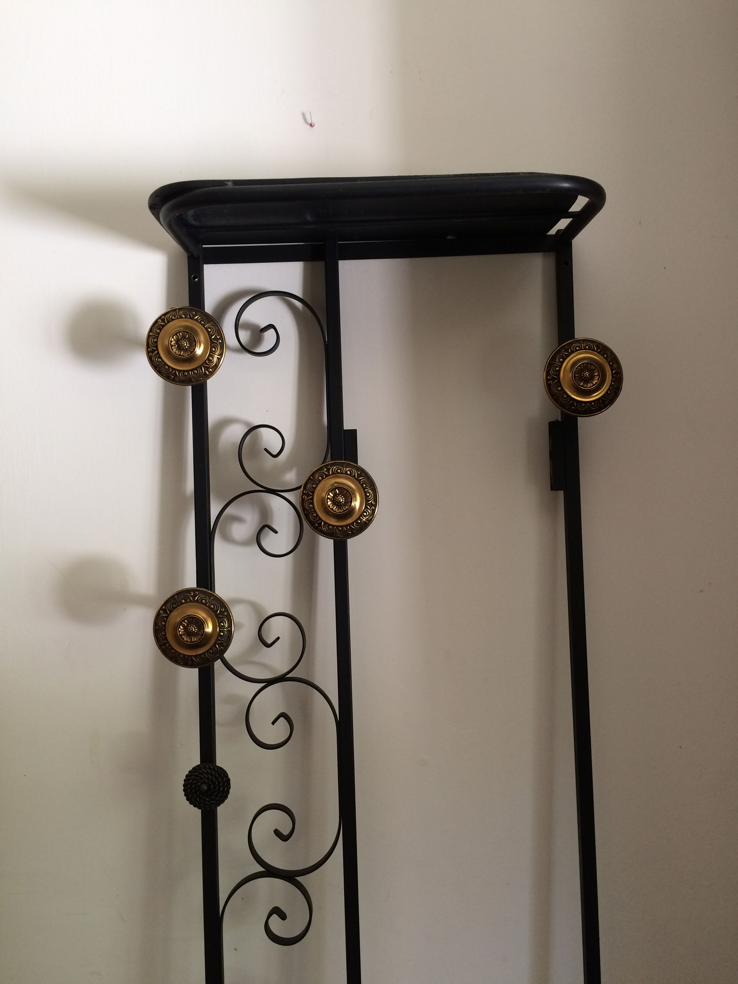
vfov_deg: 61.7
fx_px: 824
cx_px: 369
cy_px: 492
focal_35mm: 29
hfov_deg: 48.2
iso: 100
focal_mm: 4.15
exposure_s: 1/33
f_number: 2.2
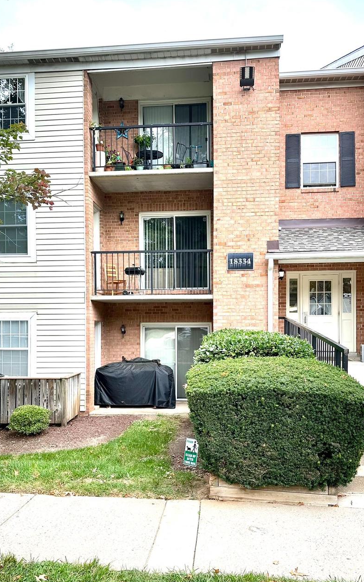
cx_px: 178
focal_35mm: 31
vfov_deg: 61.1
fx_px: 492
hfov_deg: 40.6
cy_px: 322
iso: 64
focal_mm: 6.86
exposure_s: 1/145
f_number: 1.78
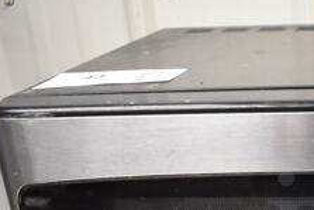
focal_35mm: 74
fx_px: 646
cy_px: 235
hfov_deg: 24.8
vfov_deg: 17.8
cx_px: 373
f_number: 3.5
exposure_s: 1/125
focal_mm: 18
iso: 4000
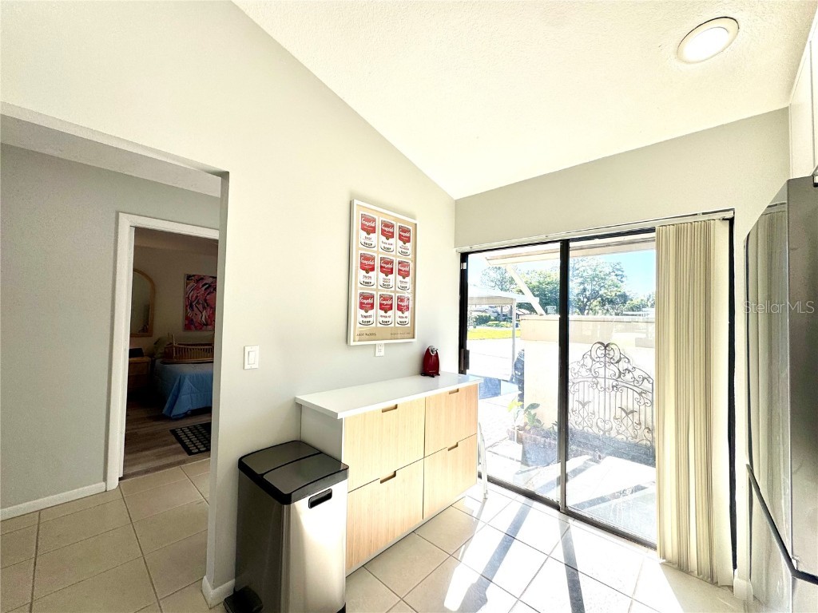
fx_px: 331
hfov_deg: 102.1
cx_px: 409
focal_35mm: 14
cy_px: 306
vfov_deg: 85.7
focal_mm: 2.22
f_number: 2.2
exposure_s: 1/394
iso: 40
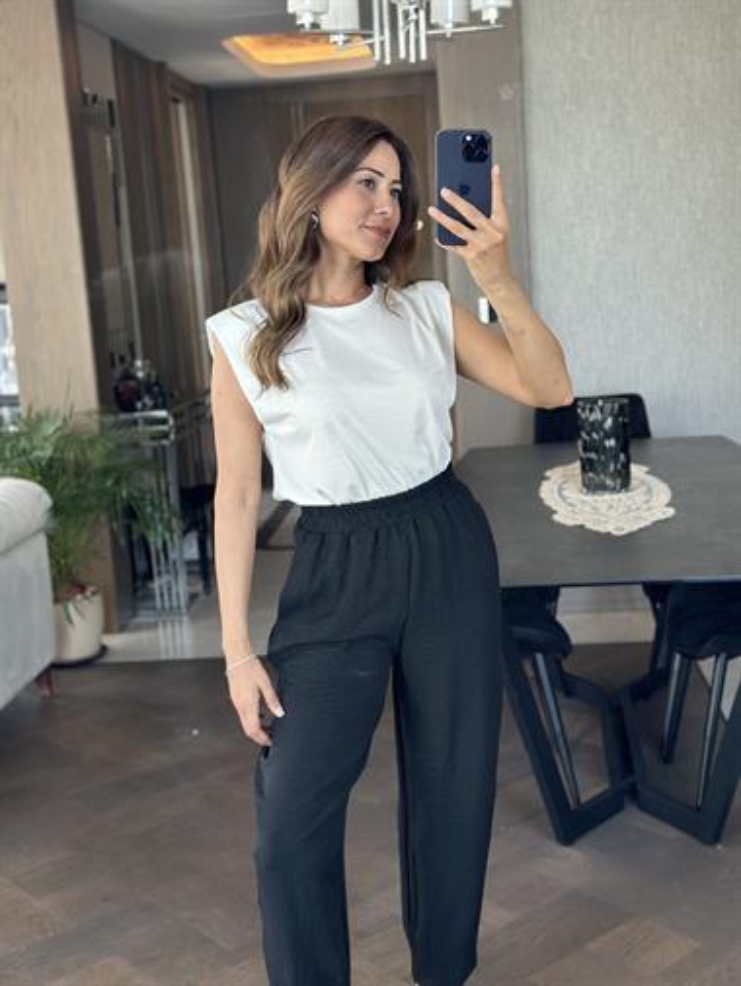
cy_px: 493
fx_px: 1369
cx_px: 370
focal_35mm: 48
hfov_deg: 30.3
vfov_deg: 39.6
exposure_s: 1/60
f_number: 1.78
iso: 125
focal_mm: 6.86
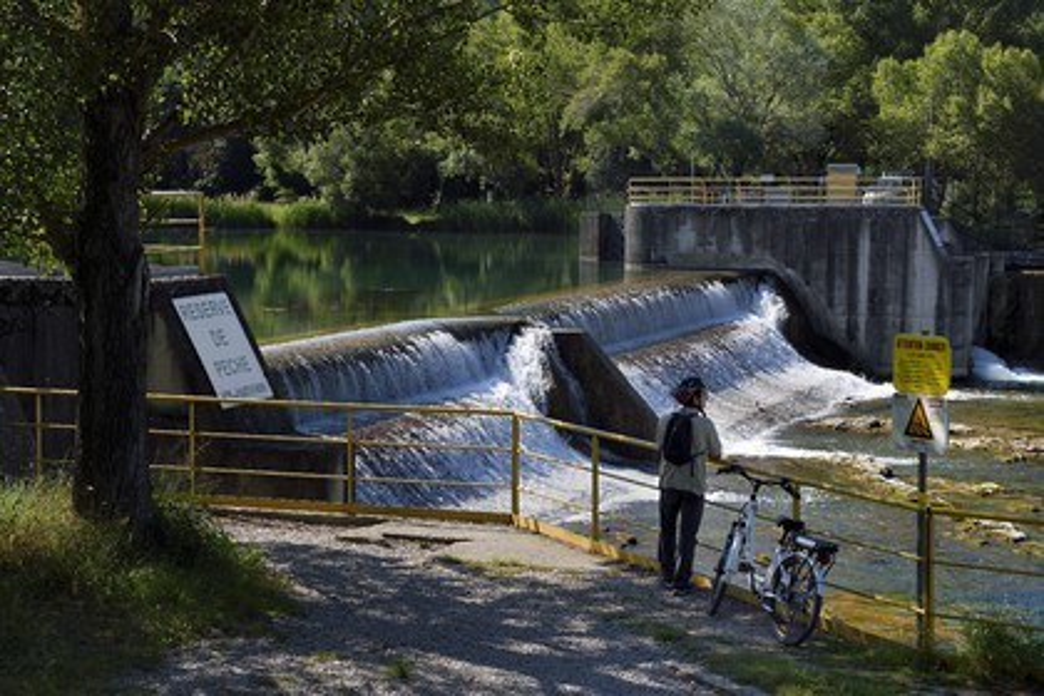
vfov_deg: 19.5
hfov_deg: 28.8
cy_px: 348
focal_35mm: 70
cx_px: 522
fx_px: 2030
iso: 200
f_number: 8
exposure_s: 1/400
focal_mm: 70
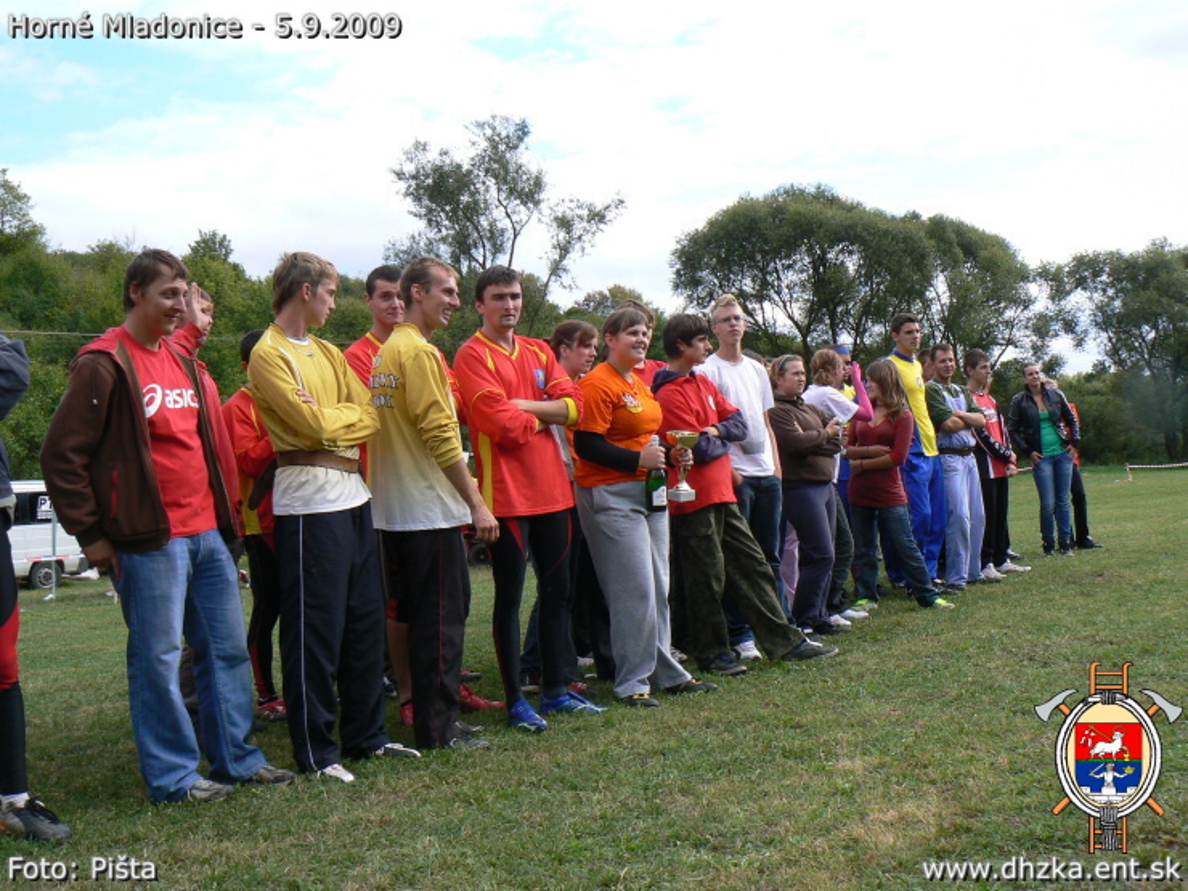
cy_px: 446
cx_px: 594
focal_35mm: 36
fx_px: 1235
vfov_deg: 39.7
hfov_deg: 51.4
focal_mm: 6
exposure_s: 1/200
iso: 80
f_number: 5.6
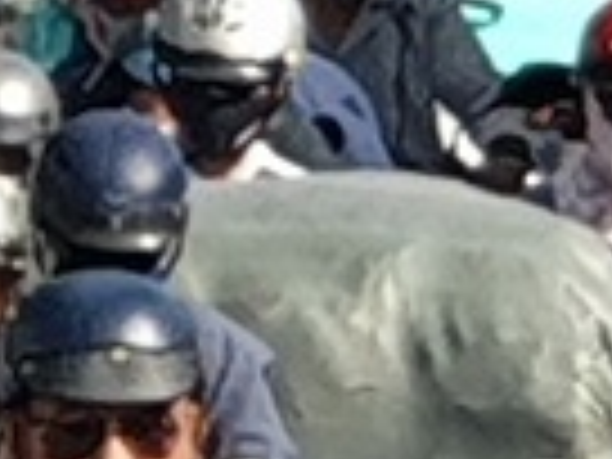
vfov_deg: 3.9
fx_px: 6771
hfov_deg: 5.2
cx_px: -148
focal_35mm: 383
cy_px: -54
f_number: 2.4
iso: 100
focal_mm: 6
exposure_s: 1/536
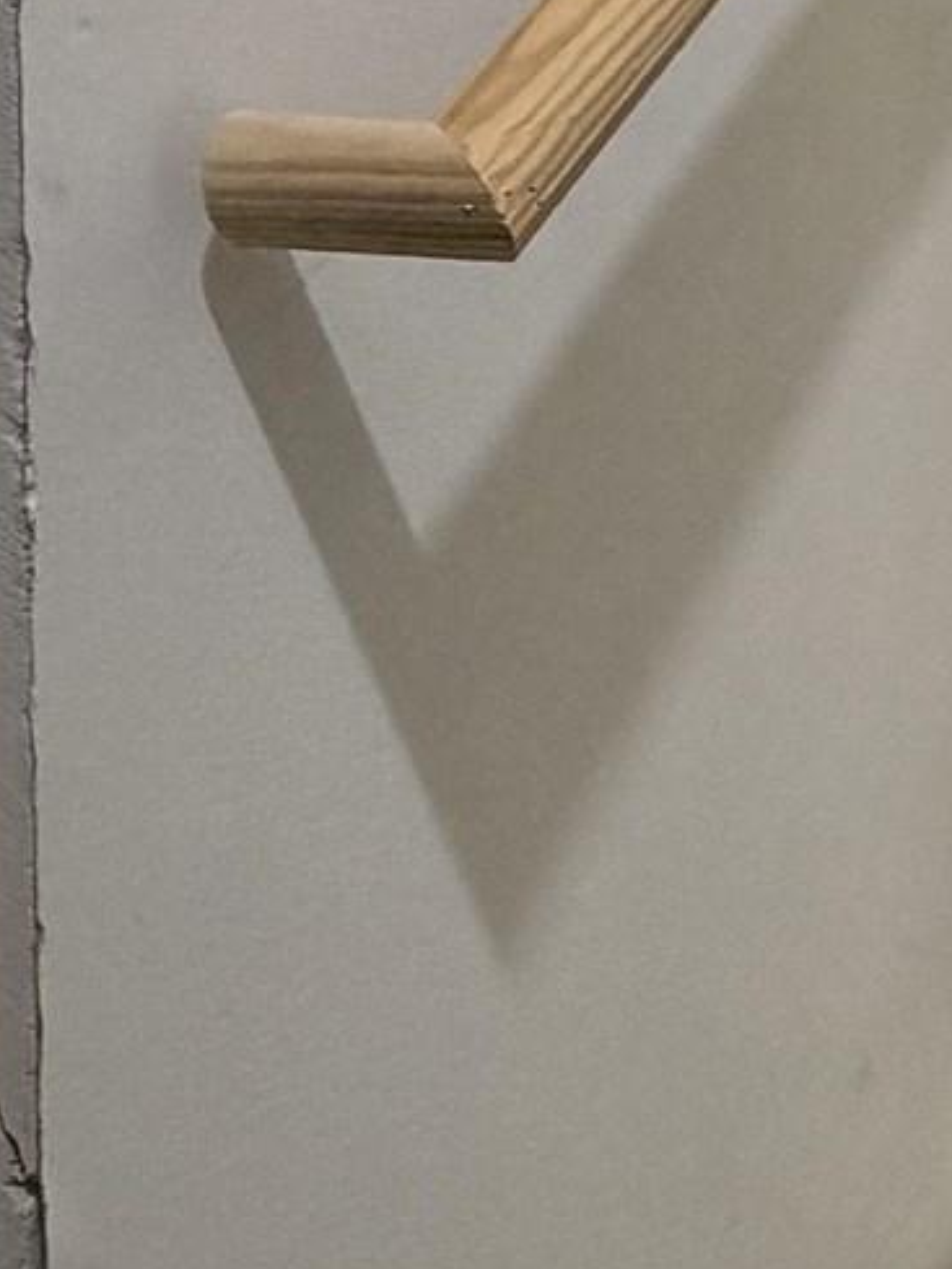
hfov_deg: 16.8
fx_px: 2419
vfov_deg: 29.3
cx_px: 1886
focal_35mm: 66
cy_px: 511
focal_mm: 2.22
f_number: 2.2
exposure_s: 1/60
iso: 400
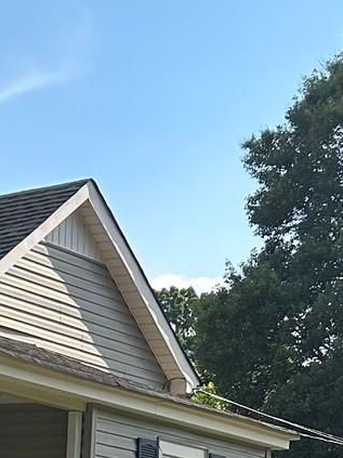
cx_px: -105
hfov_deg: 11.4
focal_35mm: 126
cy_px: 547
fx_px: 1666
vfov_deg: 15.1
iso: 50
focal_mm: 5.7
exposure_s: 1/2571
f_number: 1.5
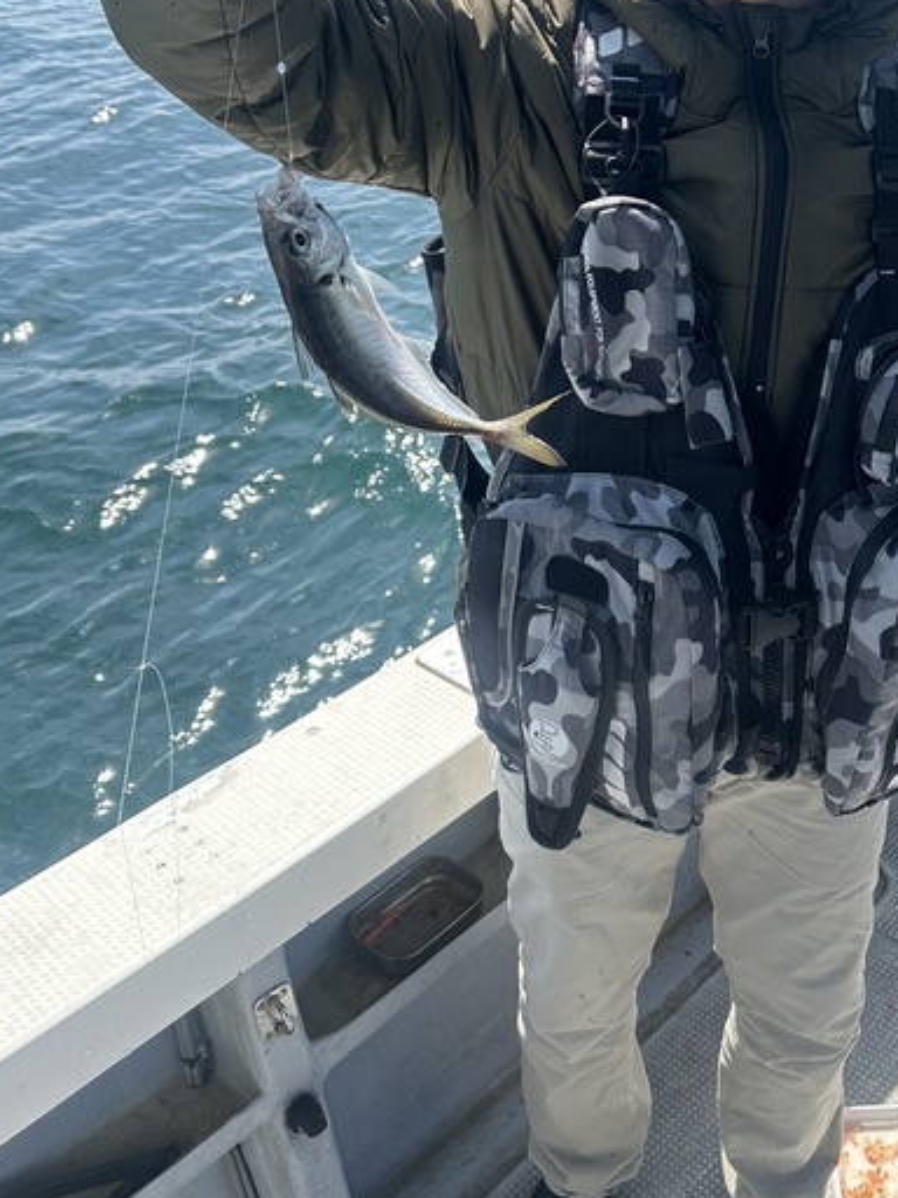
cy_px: 365
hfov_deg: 35.1
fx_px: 1384
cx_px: 685
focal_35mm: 40
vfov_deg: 45.8
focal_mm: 6.86
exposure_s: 1/2070
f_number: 1.78
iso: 80
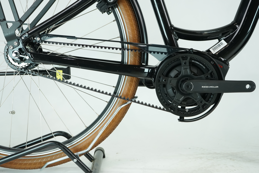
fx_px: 396
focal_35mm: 55
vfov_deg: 24.6
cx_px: 130
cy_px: 86
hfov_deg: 36.2
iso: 1600
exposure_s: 1/200
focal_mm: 55
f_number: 5.6
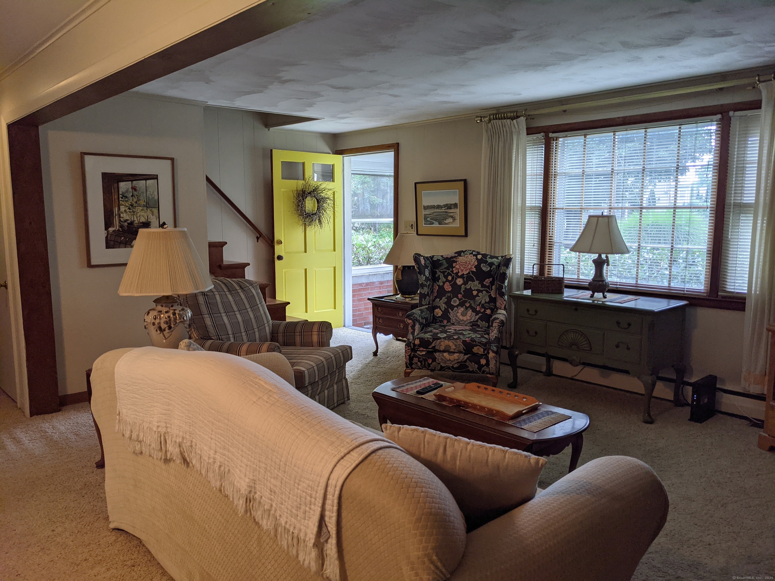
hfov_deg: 65.3
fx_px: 604
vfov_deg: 51.4
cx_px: 388
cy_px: 290
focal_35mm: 27
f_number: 1.73
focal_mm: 4.38
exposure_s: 1/72
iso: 94
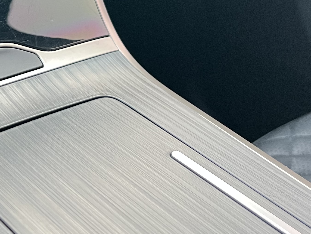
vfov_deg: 18.7
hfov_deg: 23.8
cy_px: 40
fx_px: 701
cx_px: -12
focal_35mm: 78
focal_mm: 5.7
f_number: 1.5
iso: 250
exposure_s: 1/60
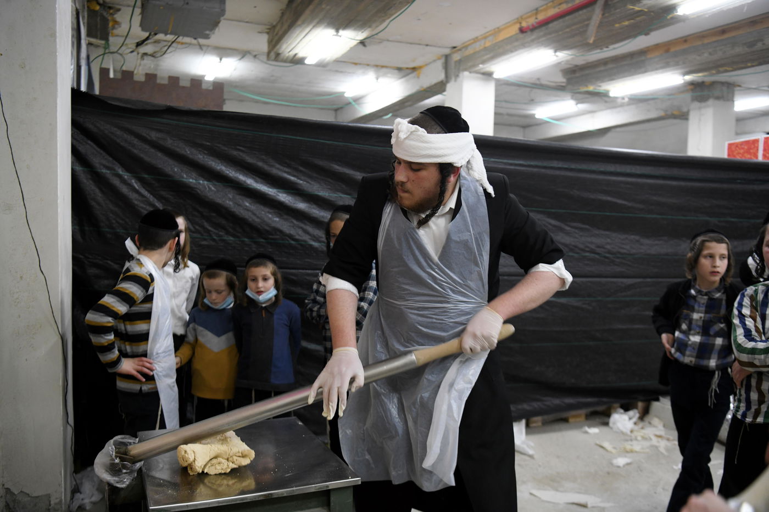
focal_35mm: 32
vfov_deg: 41.1
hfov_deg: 58.7
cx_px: 384
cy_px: 256
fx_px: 683
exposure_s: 1/160
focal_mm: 32
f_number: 3.5
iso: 1600
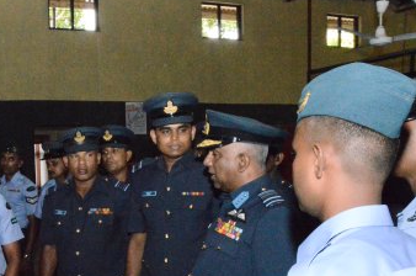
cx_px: 80
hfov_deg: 39.5
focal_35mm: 48
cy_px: 239
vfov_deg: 27.1
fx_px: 554
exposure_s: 1/200
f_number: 16
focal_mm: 18
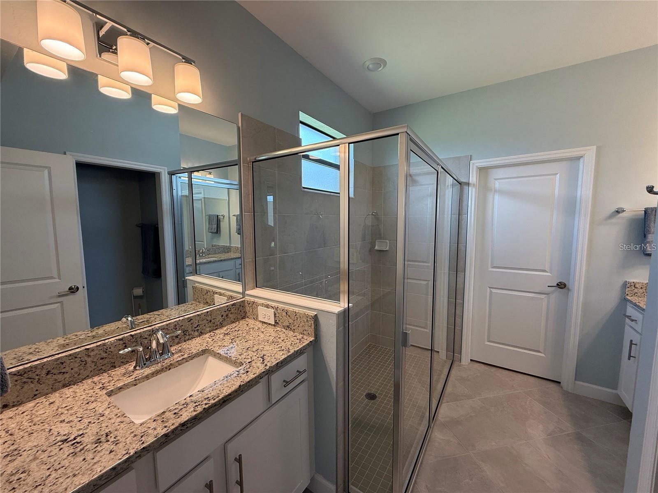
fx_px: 266
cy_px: 246
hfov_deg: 102.1
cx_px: 329
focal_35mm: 14
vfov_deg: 85.7
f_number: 2.2
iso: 160
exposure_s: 1/120
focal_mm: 2.22
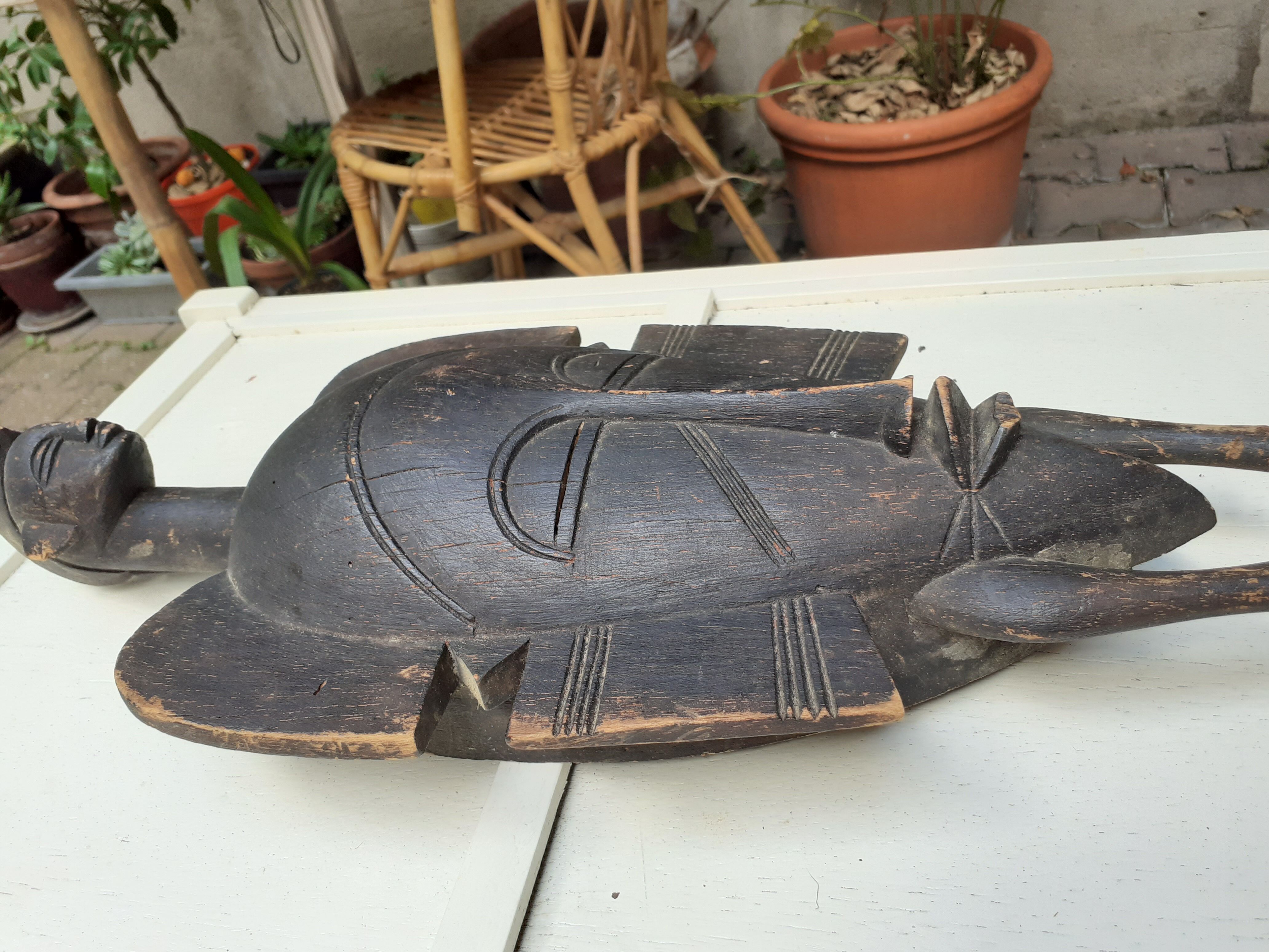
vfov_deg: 51.4
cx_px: 634
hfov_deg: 65.3
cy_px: 476
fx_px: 990
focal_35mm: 27
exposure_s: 1/170
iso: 40
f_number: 1.9
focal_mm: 3.6
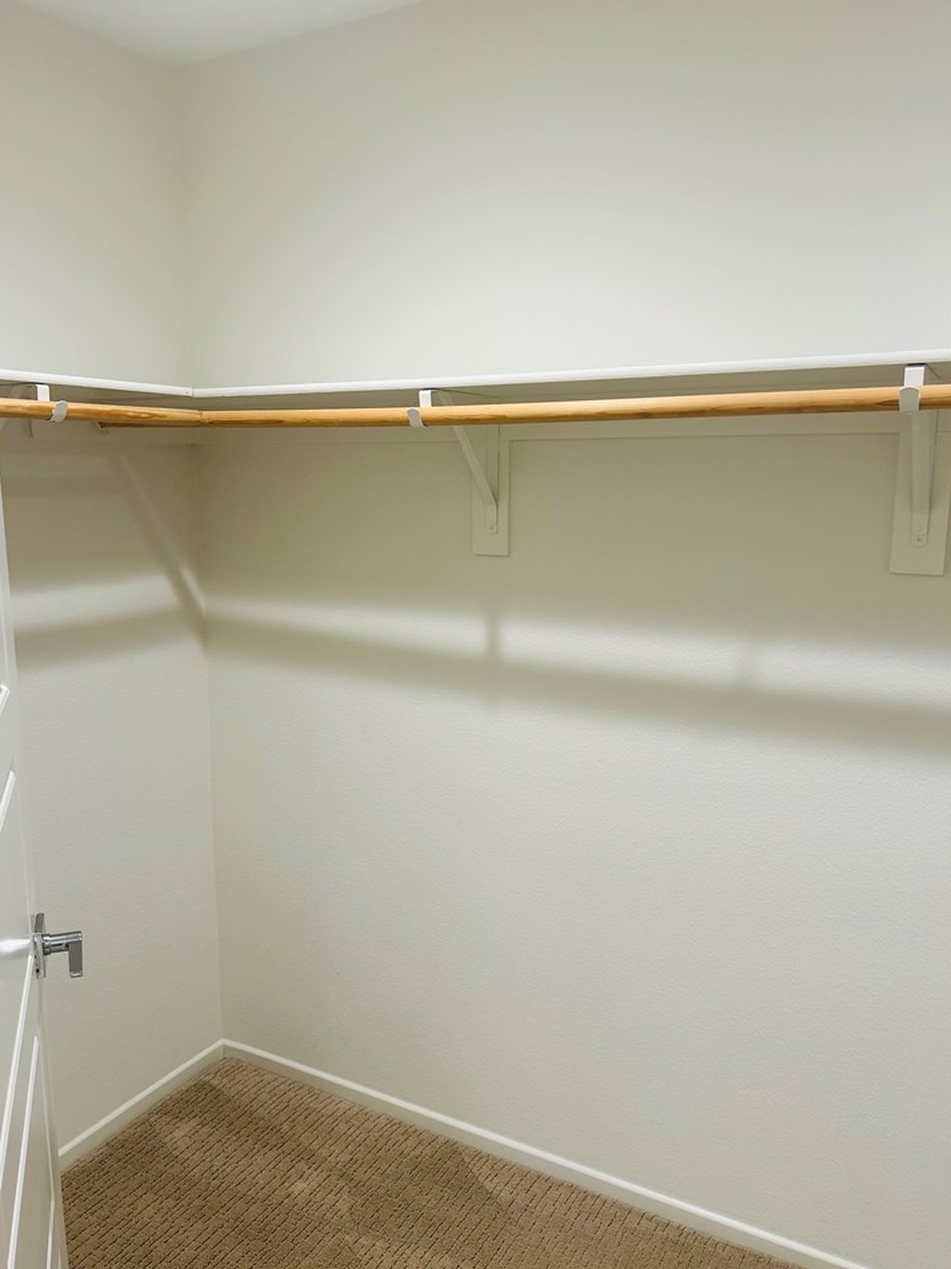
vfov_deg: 63.4
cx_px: 441
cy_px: 663
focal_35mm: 28
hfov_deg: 49.7
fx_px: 1026
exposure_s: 1/120
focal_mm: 5.7
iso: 80
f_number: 1.5
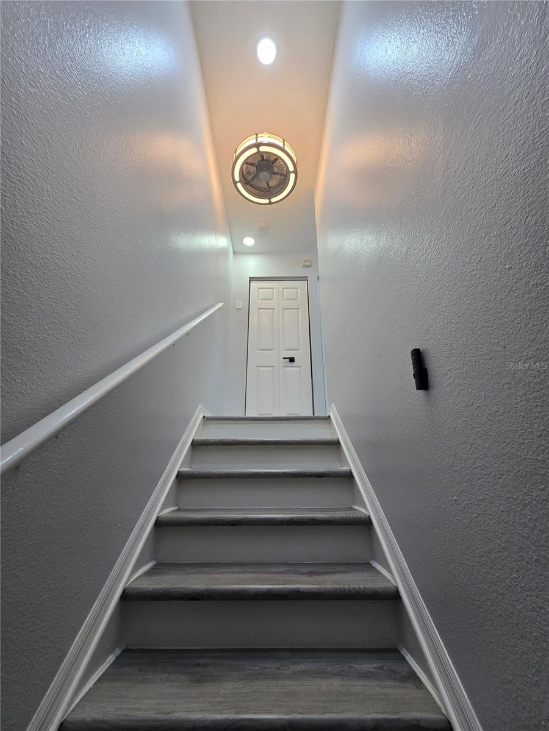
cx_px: 274
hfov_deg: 89.9
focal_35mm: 13
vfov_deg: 106.2
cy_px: 366
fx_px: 275
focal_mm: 2.2
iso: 64
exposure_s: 1/60
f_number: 2.2
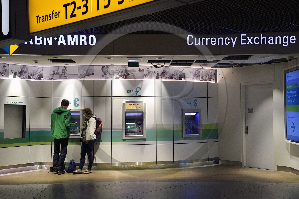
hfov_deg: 41.1
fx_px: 399
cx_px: 150
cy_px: 100
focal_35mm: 48
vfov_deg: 28.1
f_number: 9
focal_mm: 48
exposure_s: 1/250
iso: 3200
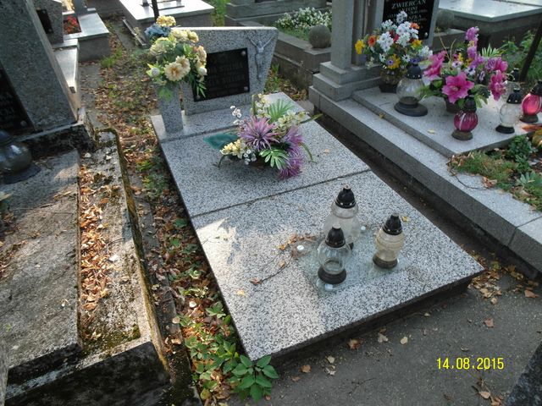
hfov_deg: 71.6
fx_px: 376
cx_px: 271
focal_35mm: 24
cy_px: 203
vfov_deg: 56.8
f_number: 3.4
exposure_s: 1/90
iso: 100
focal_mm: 5.2
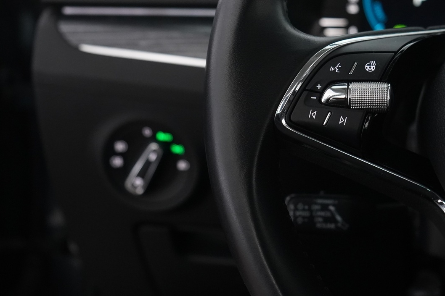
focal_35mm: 72
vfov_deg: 18.9
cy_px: 97
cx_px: 269
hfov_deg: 28.0
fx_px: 890
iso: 4000
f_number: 4.5
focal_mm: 47
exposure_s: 1/60
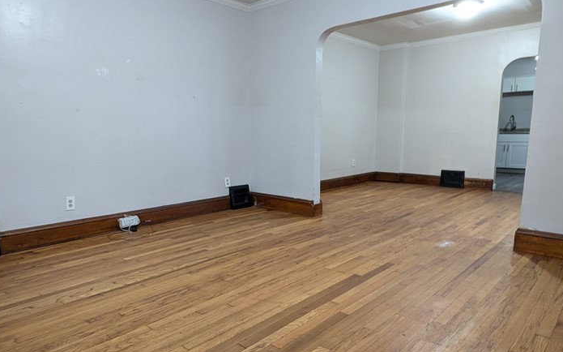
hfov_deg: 72.3
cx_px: 251
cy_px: 192
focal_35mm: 25
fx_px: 383
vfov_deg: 49.2
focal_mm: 2.35
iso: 349
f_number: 2.2
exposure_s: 1/17.1
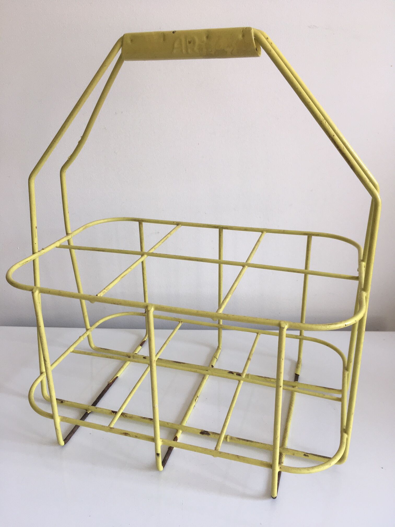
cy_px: 264
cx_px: 198
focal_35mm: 29
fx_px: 441
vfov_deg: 61.7
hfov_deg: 48.2
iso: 40
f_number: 2.2
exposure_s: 1/100
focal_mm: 4.15
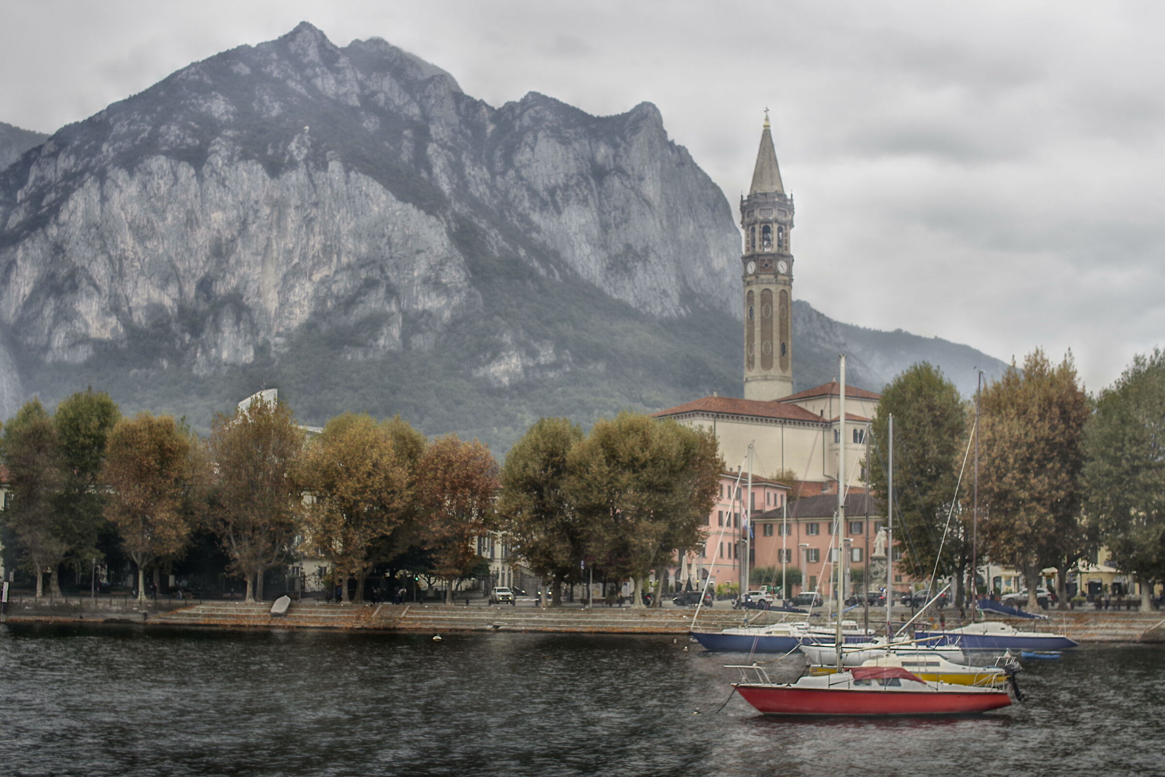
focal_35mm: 45
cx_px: 582
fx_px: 1456
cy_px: 388
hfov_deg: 43.6
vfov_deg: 29.9
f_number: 3.5
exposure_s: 1/80
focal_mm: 30
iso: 200
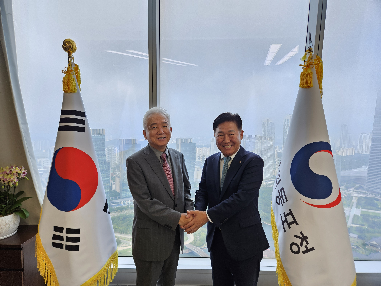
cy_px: 143
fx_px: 253
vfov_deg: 58.9
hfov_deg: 73.9
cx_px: 190
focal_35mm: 23
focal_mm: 5.4
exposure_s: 1/120
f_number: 1.8
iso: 50
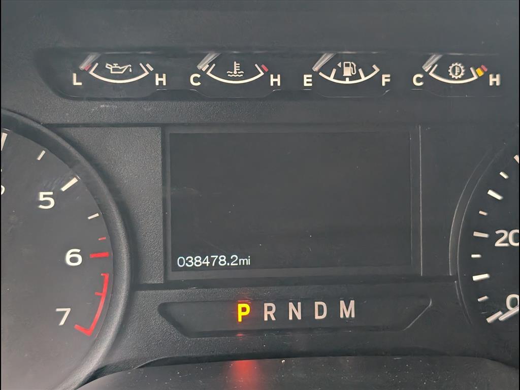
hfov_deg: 38.9
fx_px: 736
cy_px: 195
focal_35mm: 49
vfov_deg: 29.7
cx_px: 260
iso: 1158
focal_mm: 6.9
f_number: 1.68
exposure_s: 1/385
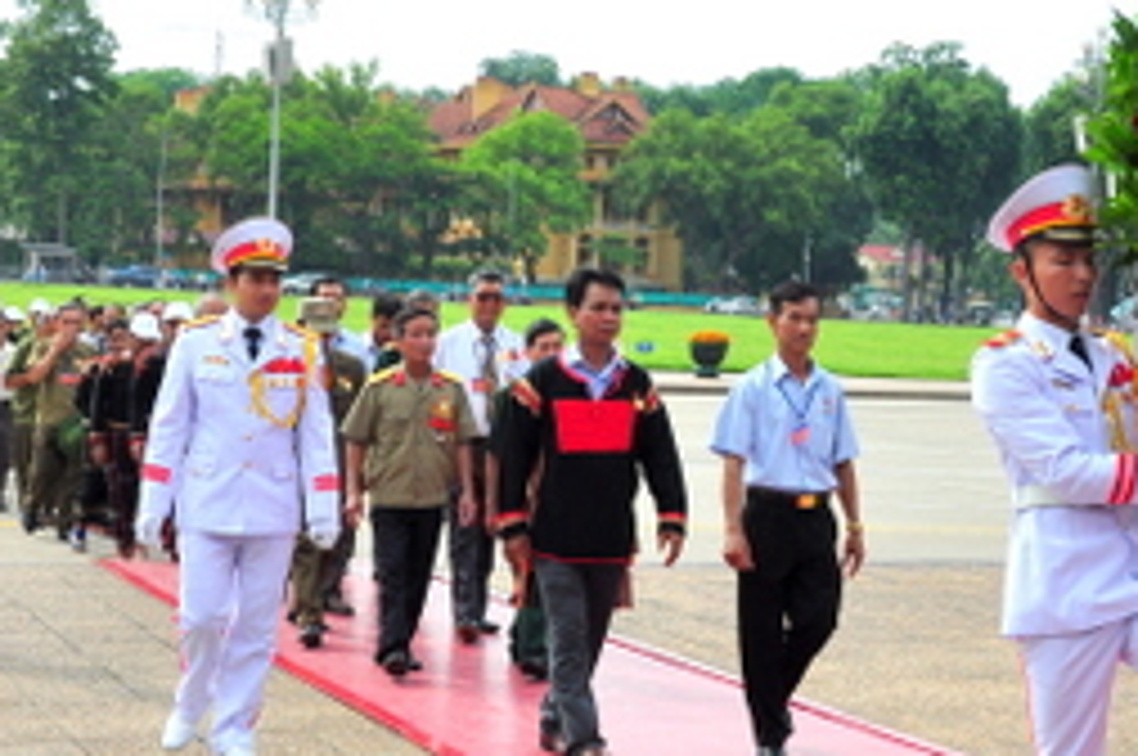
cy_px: 378
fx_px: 2431
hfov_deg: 26.1
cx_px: 792
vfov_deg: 17.7
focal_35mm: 77
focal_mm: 26
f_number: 11
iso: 400
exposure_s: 1/500
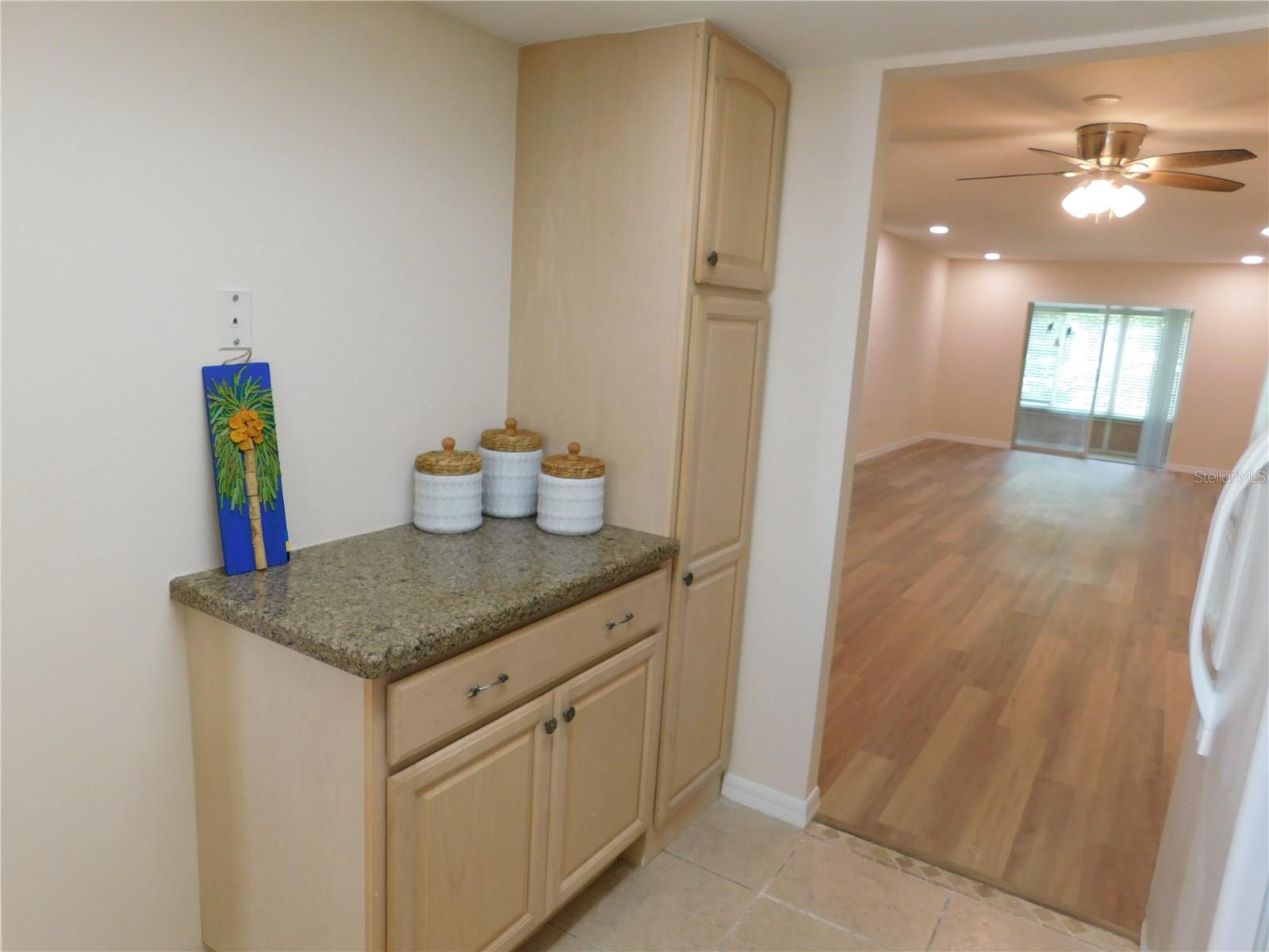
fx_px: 843
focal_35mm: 23
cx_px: 634
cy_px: 476
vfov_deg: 58.9
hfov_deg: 73.9
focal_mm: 4
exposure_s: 1/30
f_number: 3
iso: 180
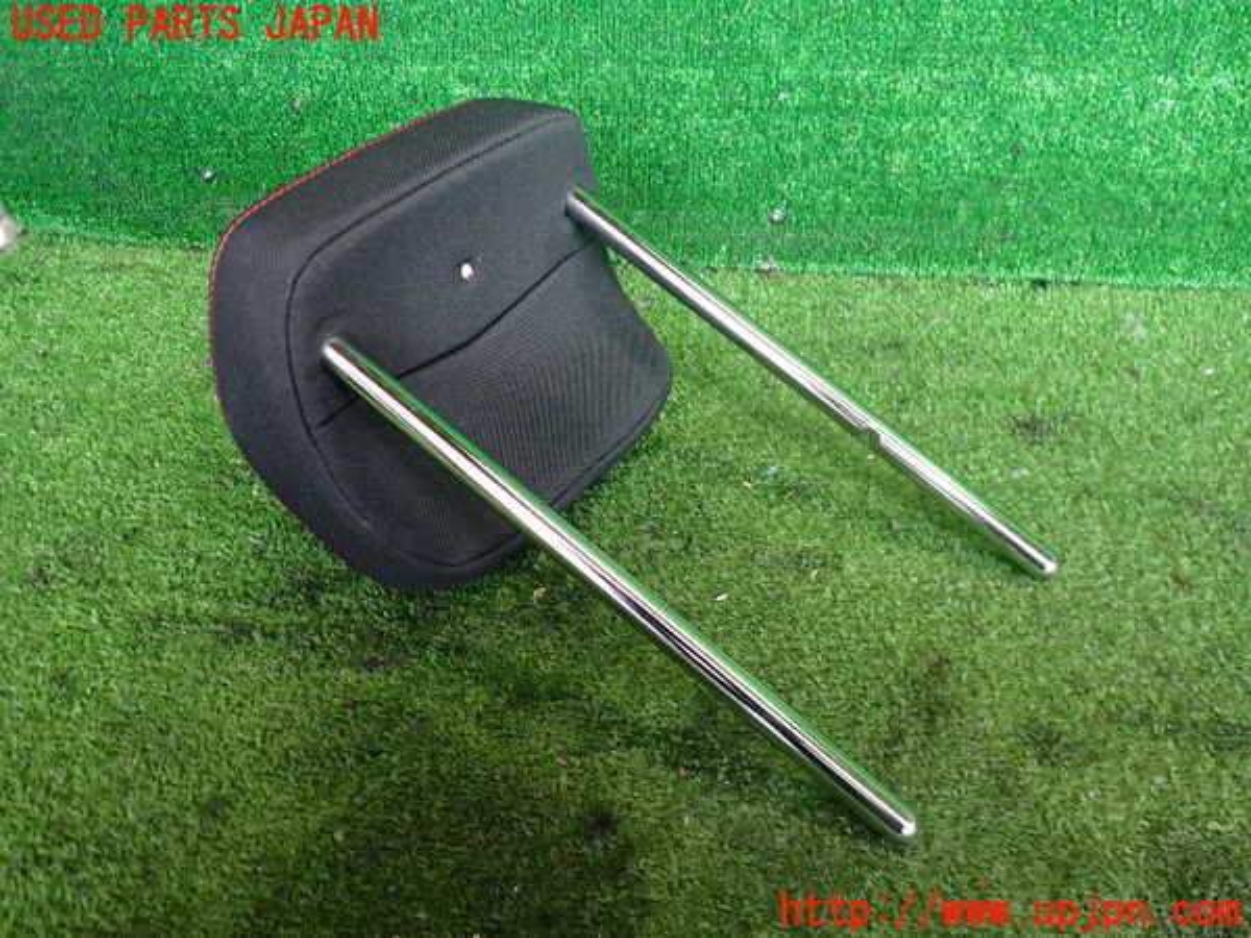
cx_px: 626
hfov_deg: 60.0
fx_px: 1084
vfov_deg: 46.8
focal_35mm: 30
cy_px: 469
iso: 400
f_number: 2.3
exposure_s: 1/60
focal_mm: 5.4
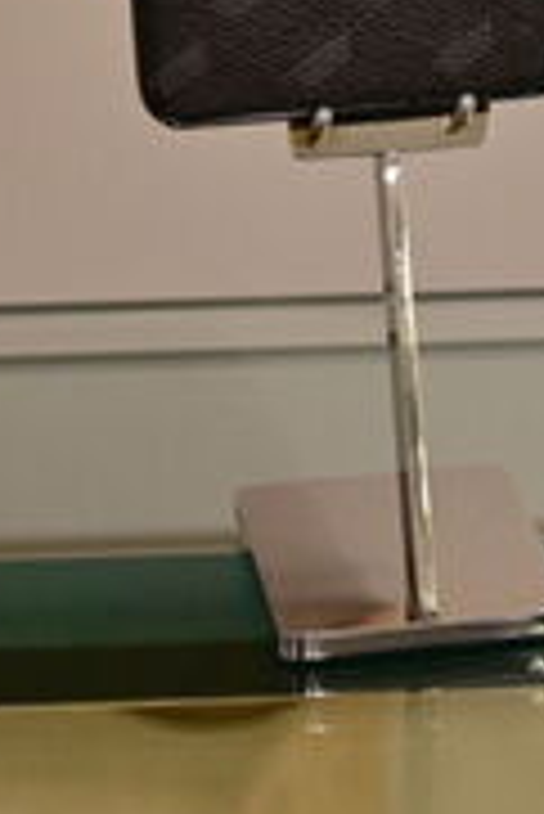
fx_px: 4494
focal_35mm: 199
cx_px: 1009
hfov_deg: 6.7
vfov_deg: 10.1
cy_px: -355
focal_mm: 25
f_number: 4.2
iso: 250
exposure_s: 1/50
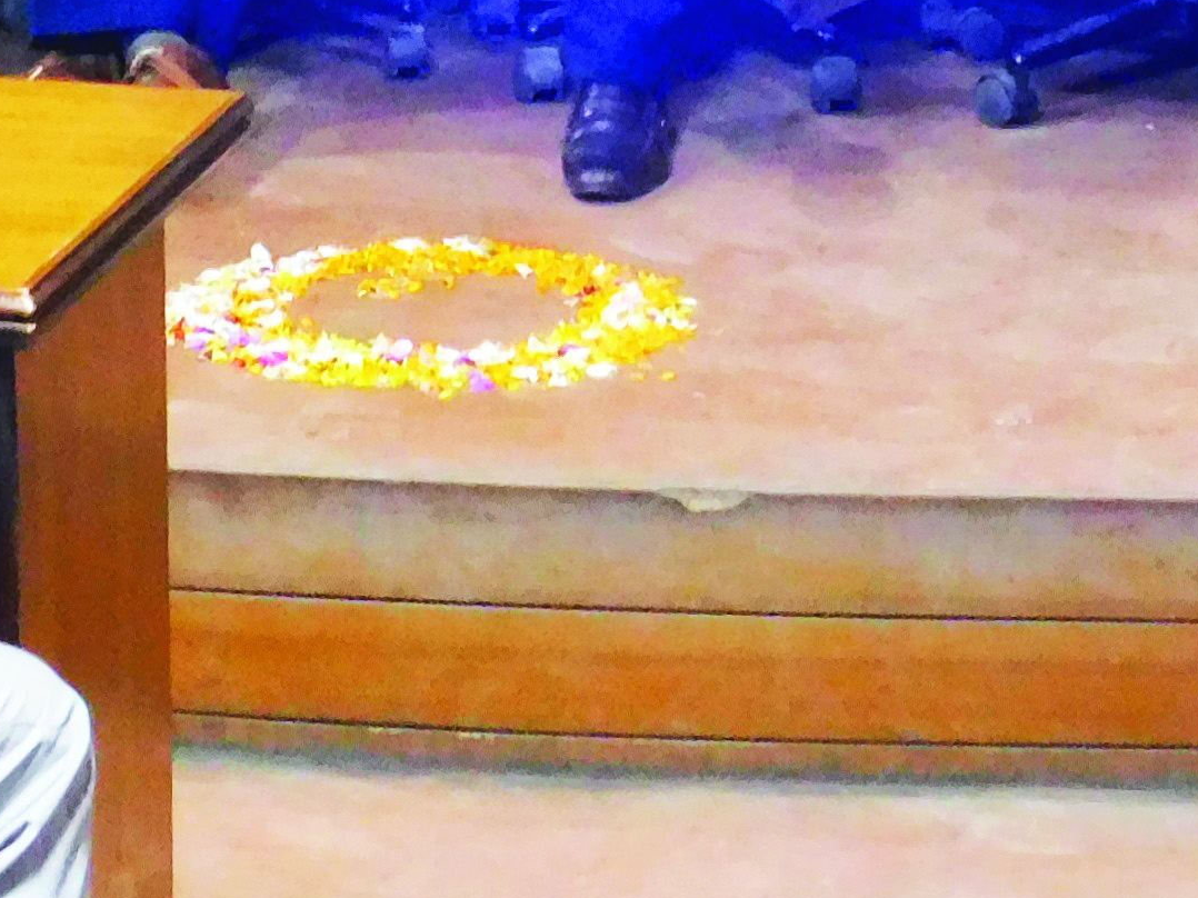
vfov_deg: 8.3
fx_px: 5917
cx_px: 323
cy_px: -884
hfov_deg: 11.5
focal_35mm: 171
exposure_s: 1/8
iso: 640
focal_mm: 7.1
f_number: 3.6
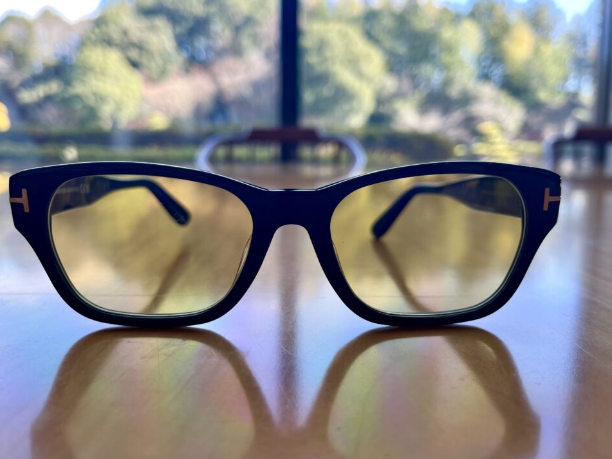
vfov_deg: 49.7
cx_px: 290
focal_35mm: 28
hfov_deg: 63.4
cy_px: 223
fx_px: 495
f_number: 1.6
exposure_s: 1/134
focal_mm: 5.1
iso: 32
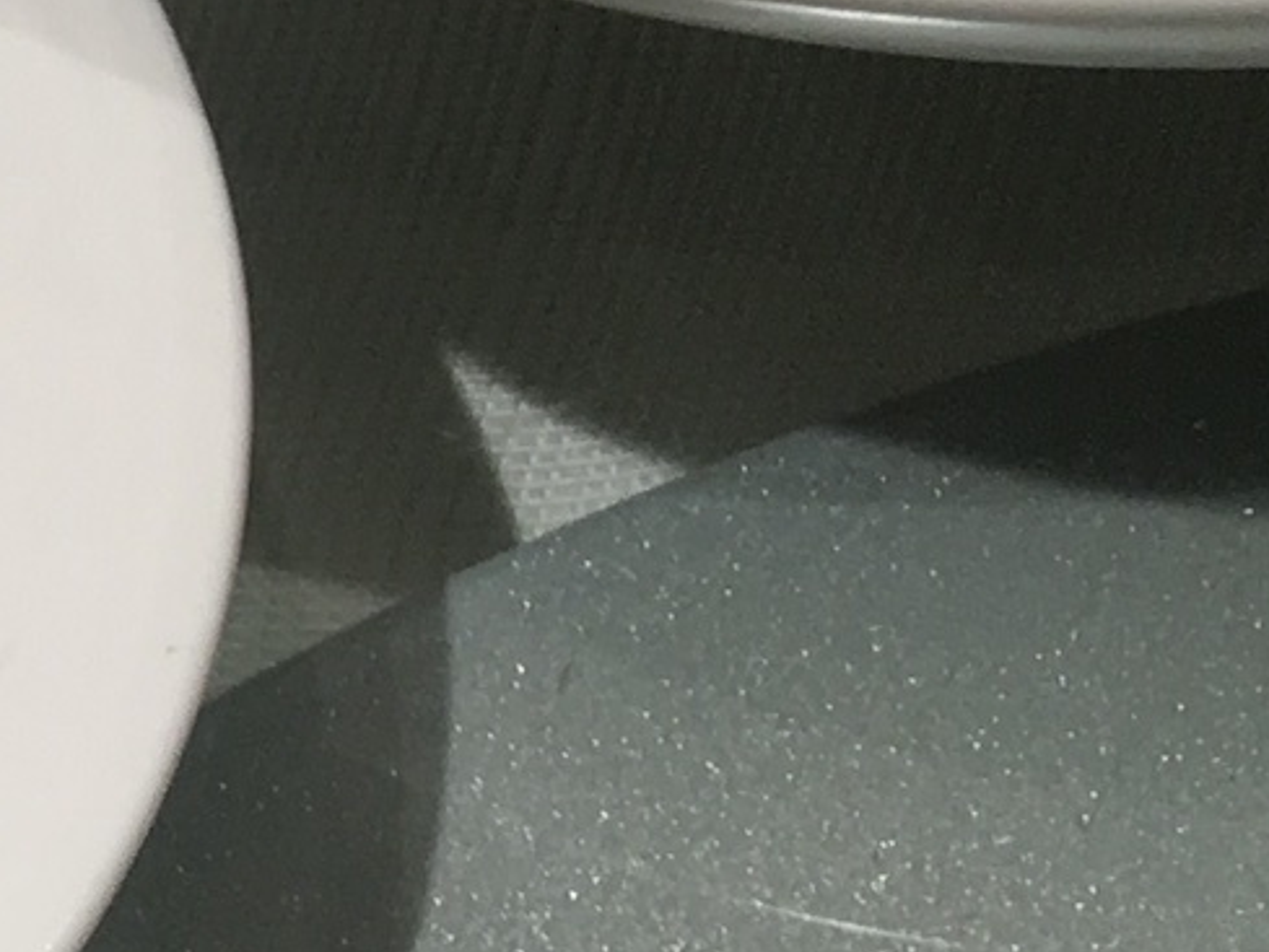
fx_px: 5940
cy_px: 2003
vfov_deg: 8.6
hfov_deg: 10.5
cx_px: -1741
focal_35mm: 162
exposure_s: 1/50
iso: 25
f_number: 2.2
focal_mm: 4.15
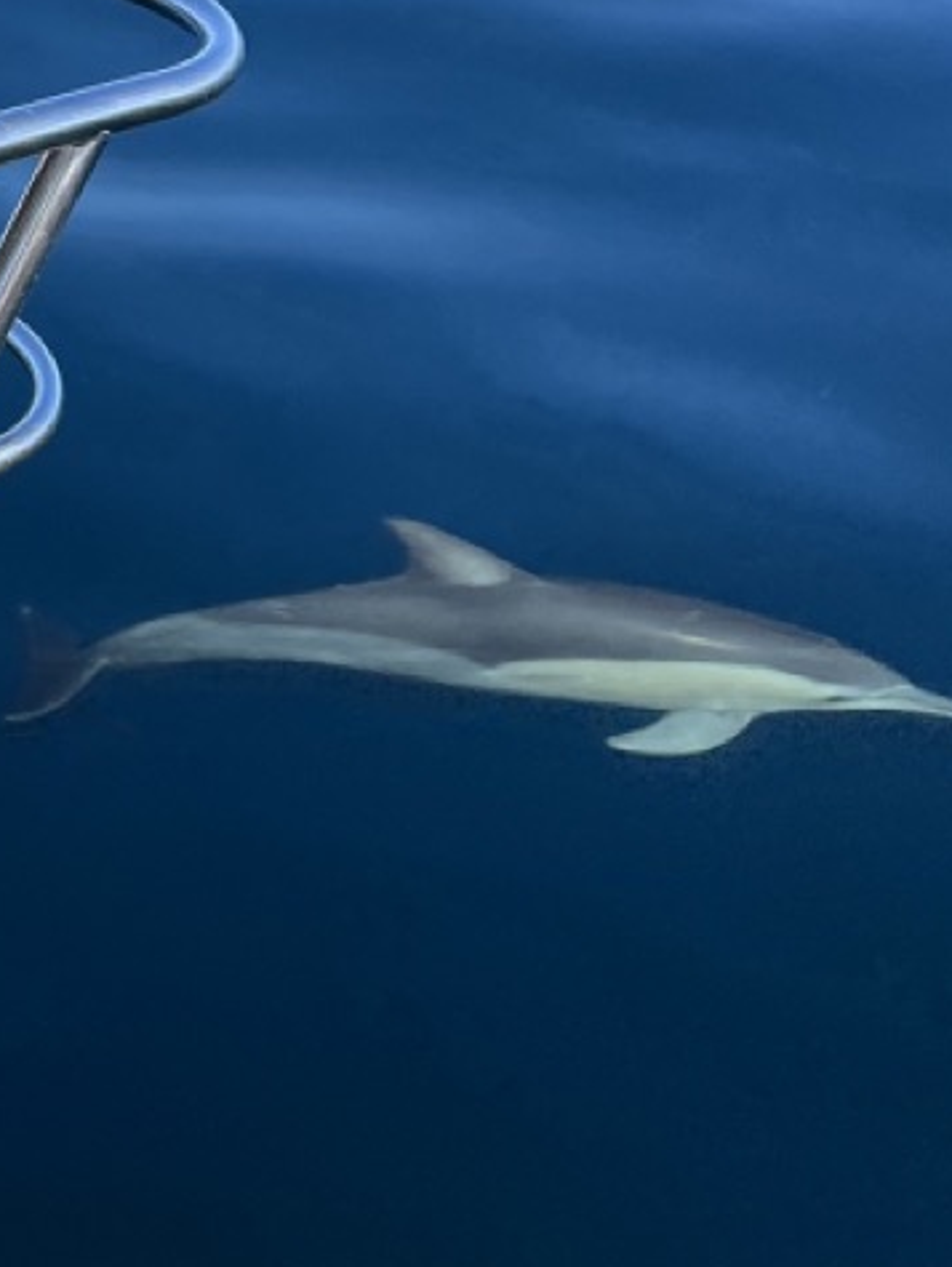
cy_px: -344
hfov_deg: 19.4
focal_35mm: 70
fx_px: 2563
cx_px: -293
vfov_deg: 24.5
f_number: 1.5
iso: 50
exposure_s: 1/3460
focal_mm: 5.7
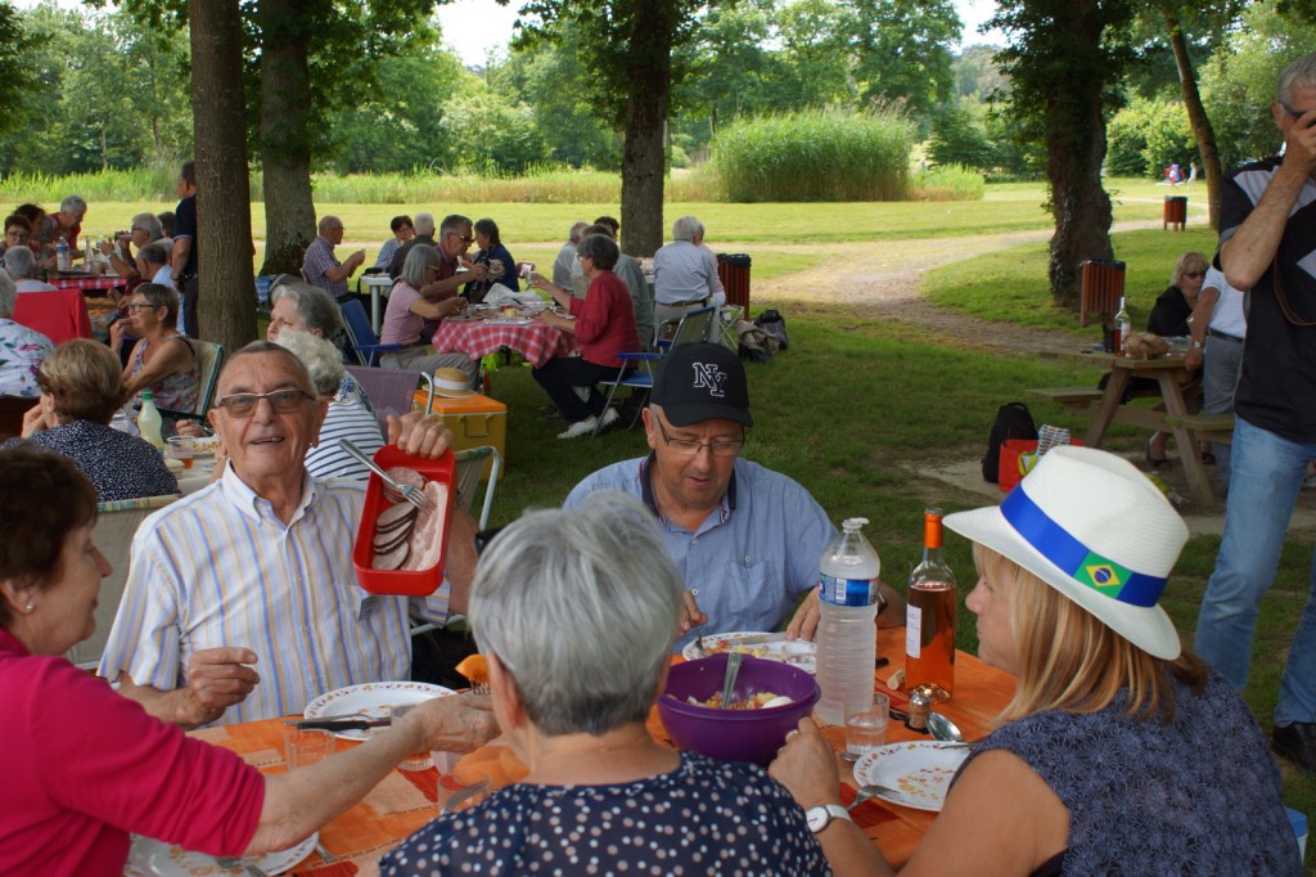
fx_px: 1535
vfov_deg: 31.9
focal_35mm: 42
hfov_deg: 46.4
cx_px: 658
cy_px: 438
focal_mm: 28
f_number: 4.5
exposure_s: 1/160
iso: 125
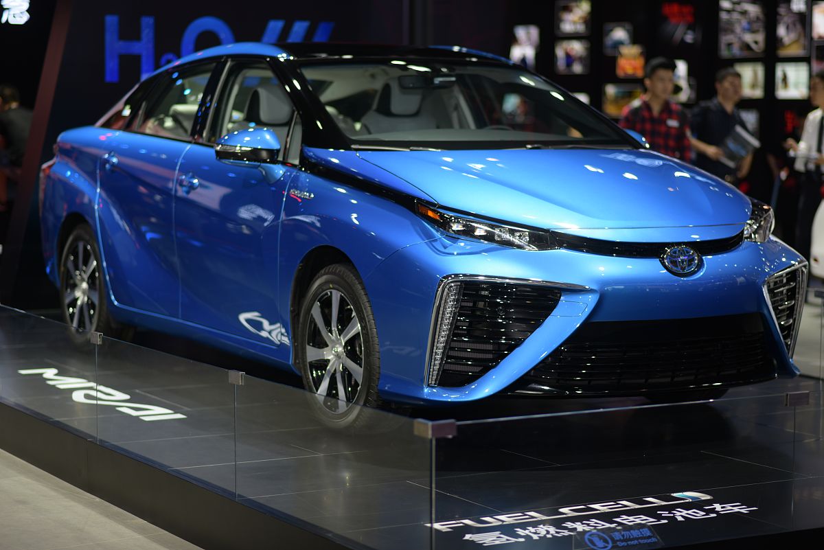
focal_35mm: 85
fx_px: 1946
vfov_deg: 16.1
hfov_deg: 23.9
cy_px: 275
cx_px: 412
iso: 100
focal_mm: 85
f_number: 2
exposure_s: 1/200
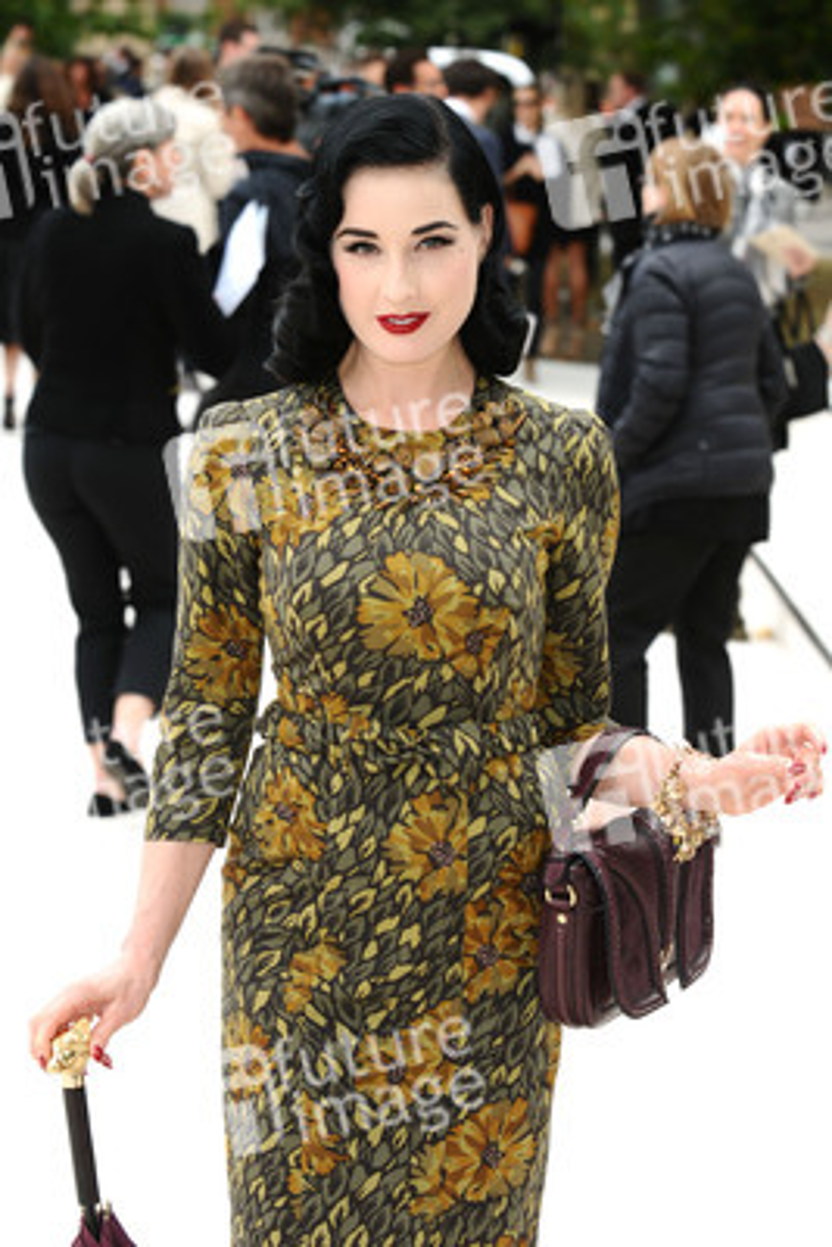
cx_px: 416
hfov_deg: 11.4
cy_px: 624
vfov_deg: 17.1
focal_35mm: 120
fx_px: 4156
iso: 320
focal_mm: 80
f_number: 5.6
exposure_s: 1/250
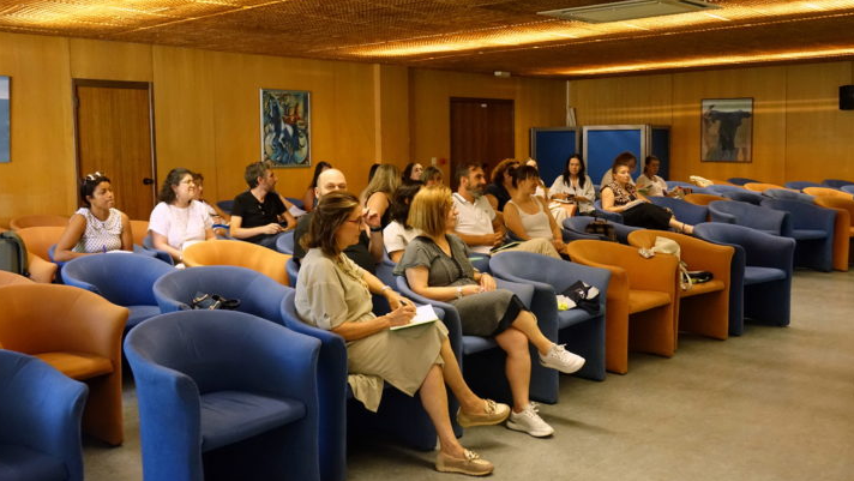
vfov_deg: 32.8
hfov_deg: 55.3
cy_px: 205
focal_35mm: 36
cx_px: 426
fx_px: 815
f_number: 2.8
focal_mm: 12.3
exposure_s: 1/100
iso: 2000
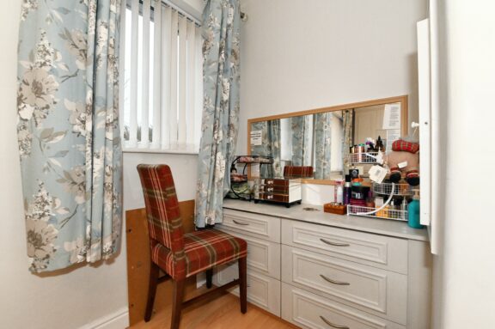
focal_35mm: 15
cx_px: 248
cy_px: 164
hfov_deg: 100.4
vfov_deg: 77.2
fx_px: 206
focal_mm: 15
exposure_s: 1/80
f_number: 10
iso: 6400
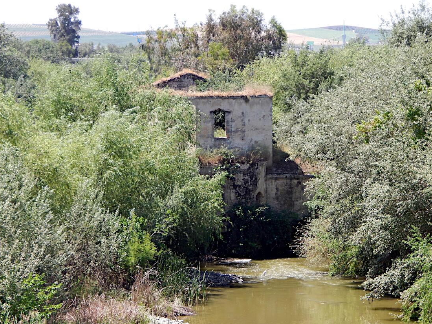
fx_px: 1797
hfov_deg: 13.7
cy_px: 157
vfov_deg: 10.3
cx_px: 211
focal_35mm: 144
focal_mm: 23.4
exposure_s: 1/320
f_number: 4.8
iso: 125
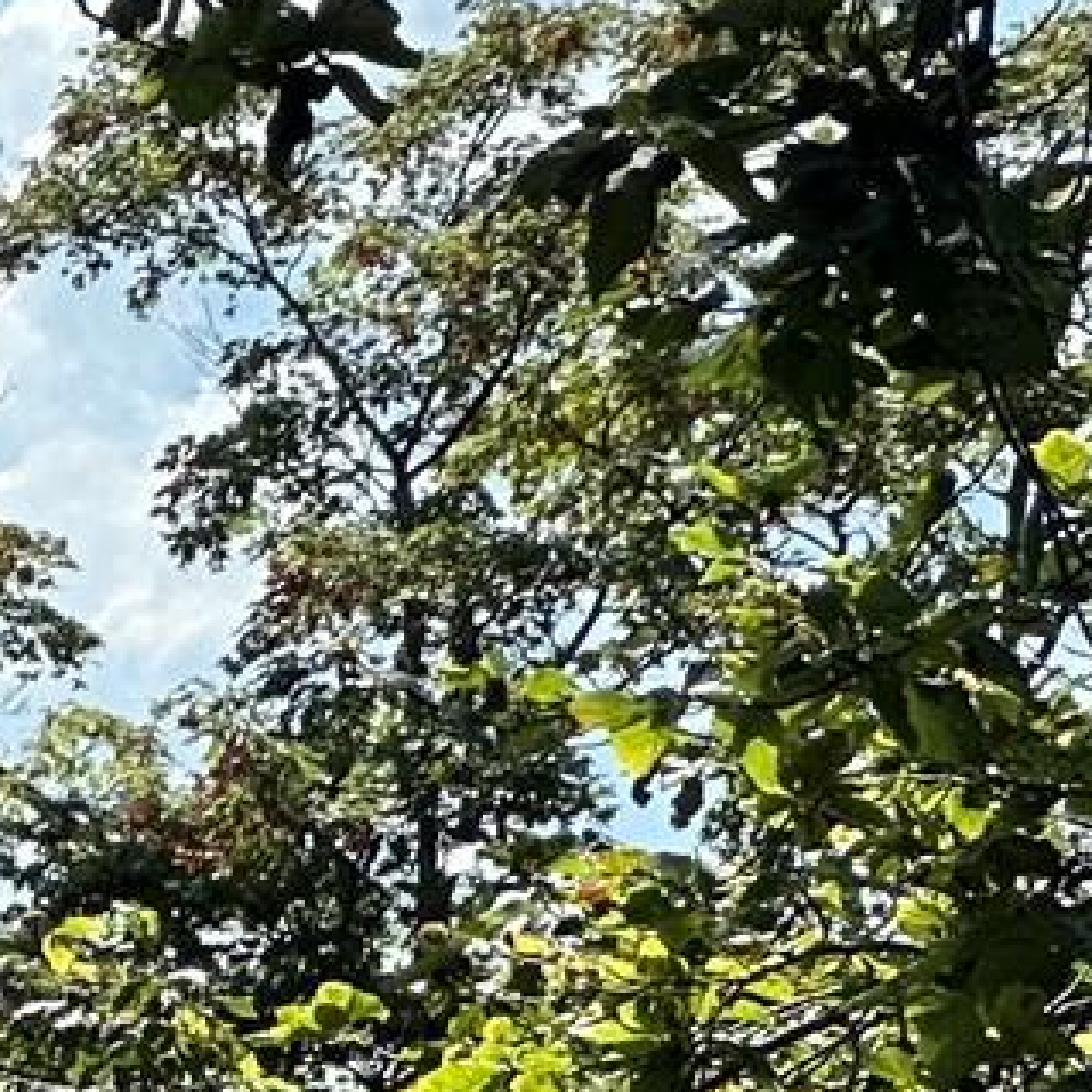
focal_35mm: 437
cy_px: 1239
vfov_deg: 4.0
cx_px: -1941
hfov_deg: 3.9
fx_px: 15597
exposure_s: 1/605
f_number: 2.8
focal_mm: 9
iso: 32
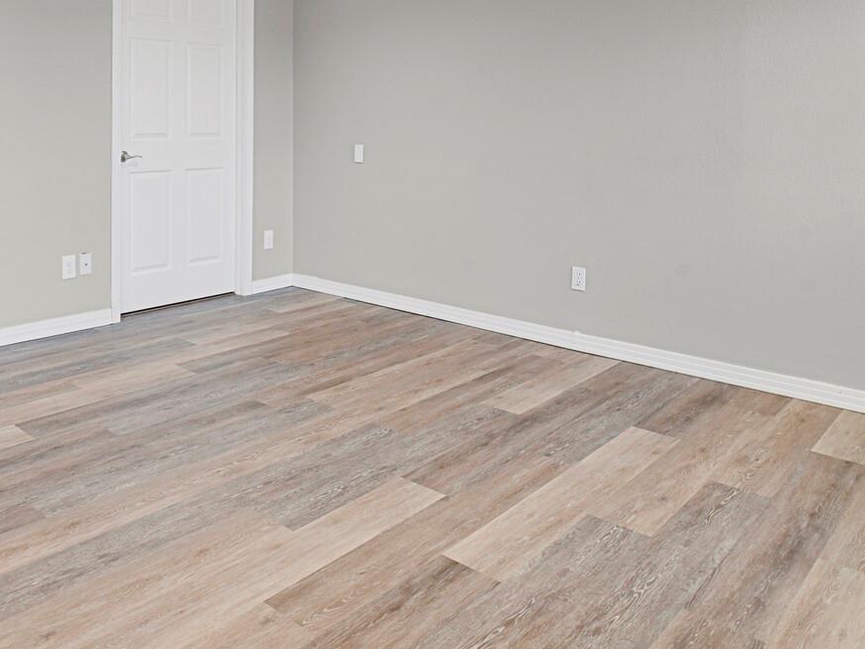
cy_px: 132
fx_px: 750
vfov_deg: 44.6
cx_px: 300
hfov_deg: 58.8
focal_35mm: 30
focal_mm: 17
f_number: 8
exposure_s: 1/20
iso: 7200
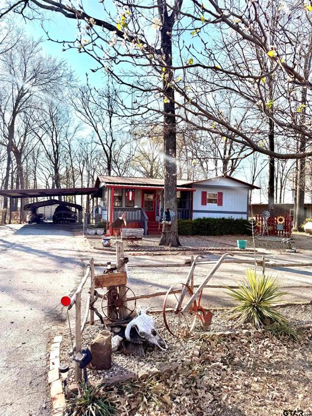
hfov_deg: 56.8
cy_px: 208
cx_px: 156
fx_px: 289
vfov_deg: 71.6
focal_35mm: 24
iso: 80
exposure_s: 1/3584
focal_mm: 6.76
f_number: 1.78
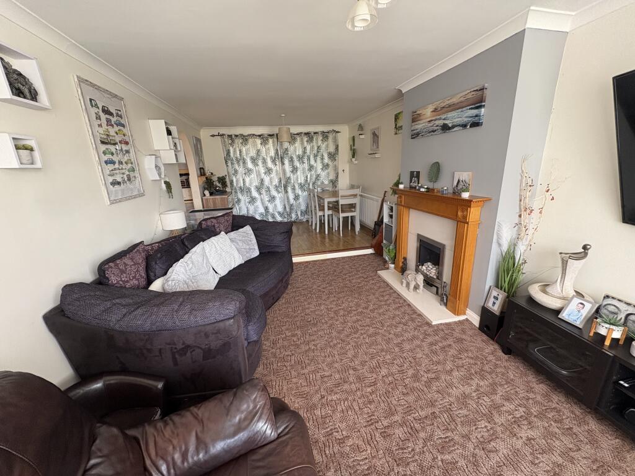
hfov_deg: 102.1
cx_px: 318
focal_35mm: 14
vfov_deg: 85.7
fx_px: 257
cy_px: 238
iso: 200
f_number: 2.2
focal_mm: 2.22
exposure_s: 1/99
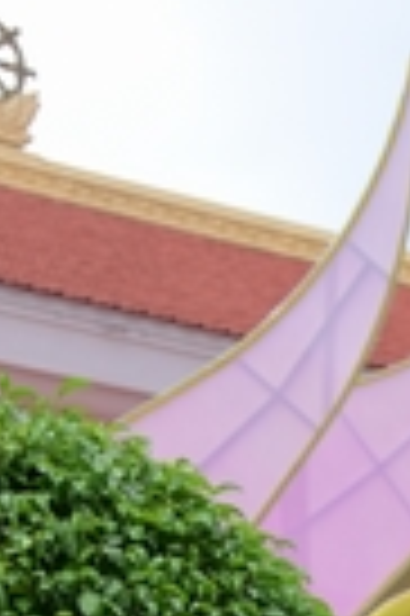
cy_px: 1290
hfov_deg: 6.9
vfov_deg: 9.9
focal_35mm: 190
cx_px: 906
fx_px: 3254
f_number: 6.3
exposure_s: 1/100
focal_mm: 40
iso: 160
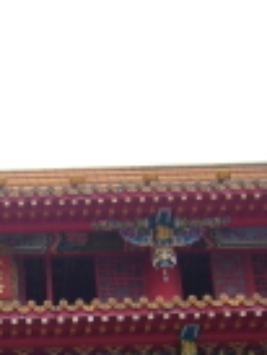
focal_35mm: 128
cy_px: 336
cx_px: -44
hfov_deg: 11.4
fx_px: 1314
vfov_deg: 15.2
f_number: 2.8
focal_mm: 5.8
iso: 80
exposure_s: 1/125
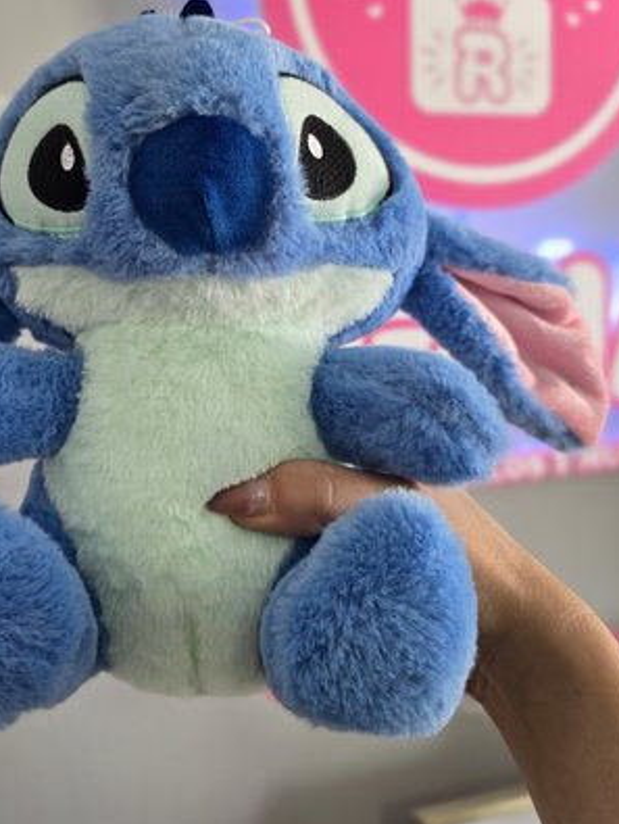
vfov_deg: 57.7
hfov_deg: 44.9
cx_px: 215
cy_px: 320
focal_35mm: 31
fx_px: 738
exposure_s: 1/120
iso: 100
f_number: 1.7
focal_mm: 6.3
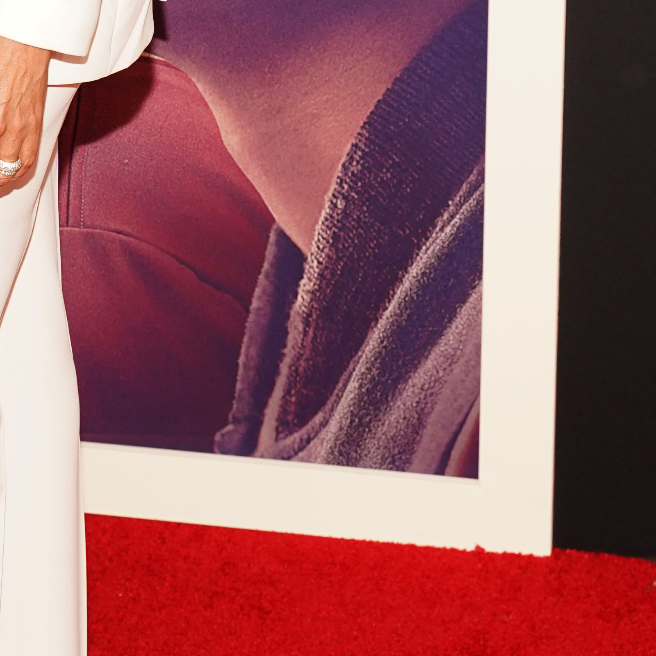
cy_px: -173
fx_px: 3280
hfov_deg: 11.3
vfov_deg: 11.2
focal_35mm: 153
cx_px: -77
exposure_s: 1/125
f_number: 5.6
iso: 800
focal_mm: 48
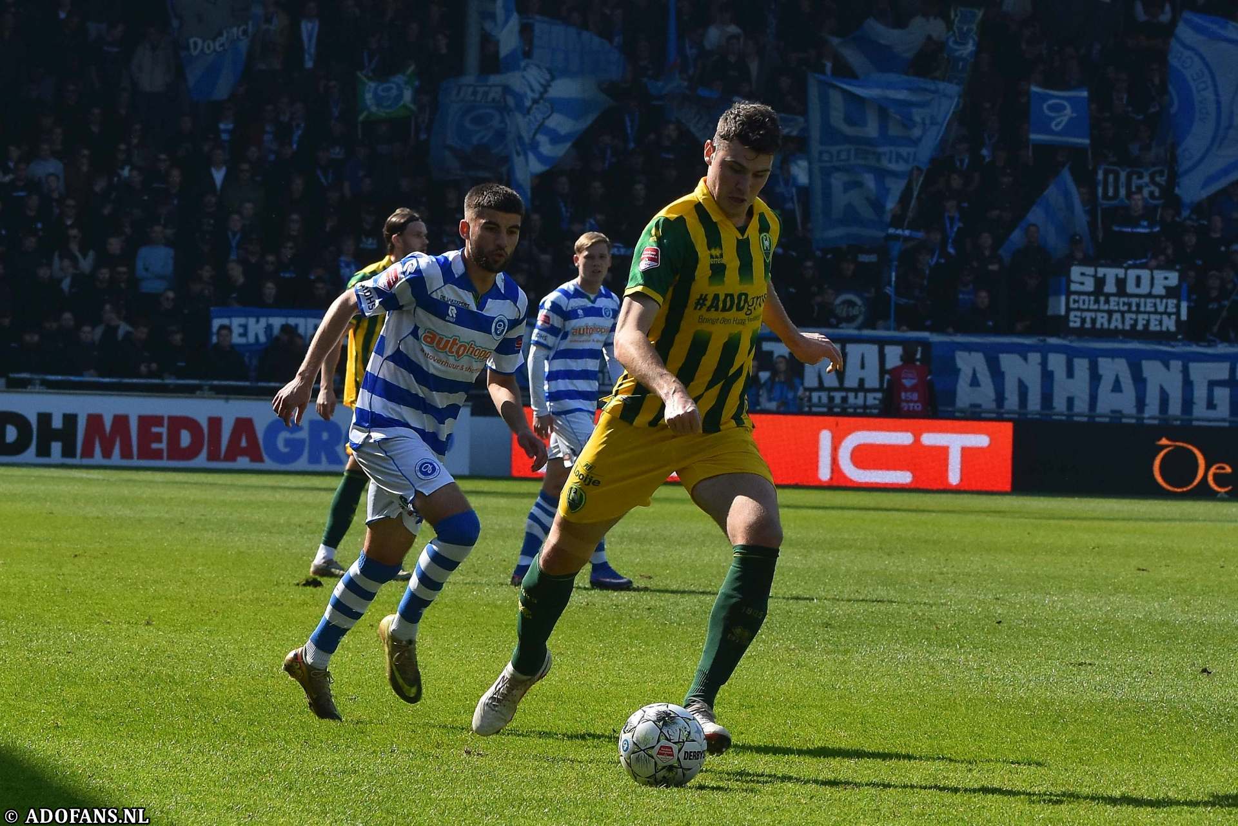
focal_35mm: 123
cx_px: 619
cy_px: 413
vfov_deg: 11.1
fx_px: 4230
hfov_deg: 16.7
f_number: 5.6
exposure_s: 1/1000
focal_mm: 82
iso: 280
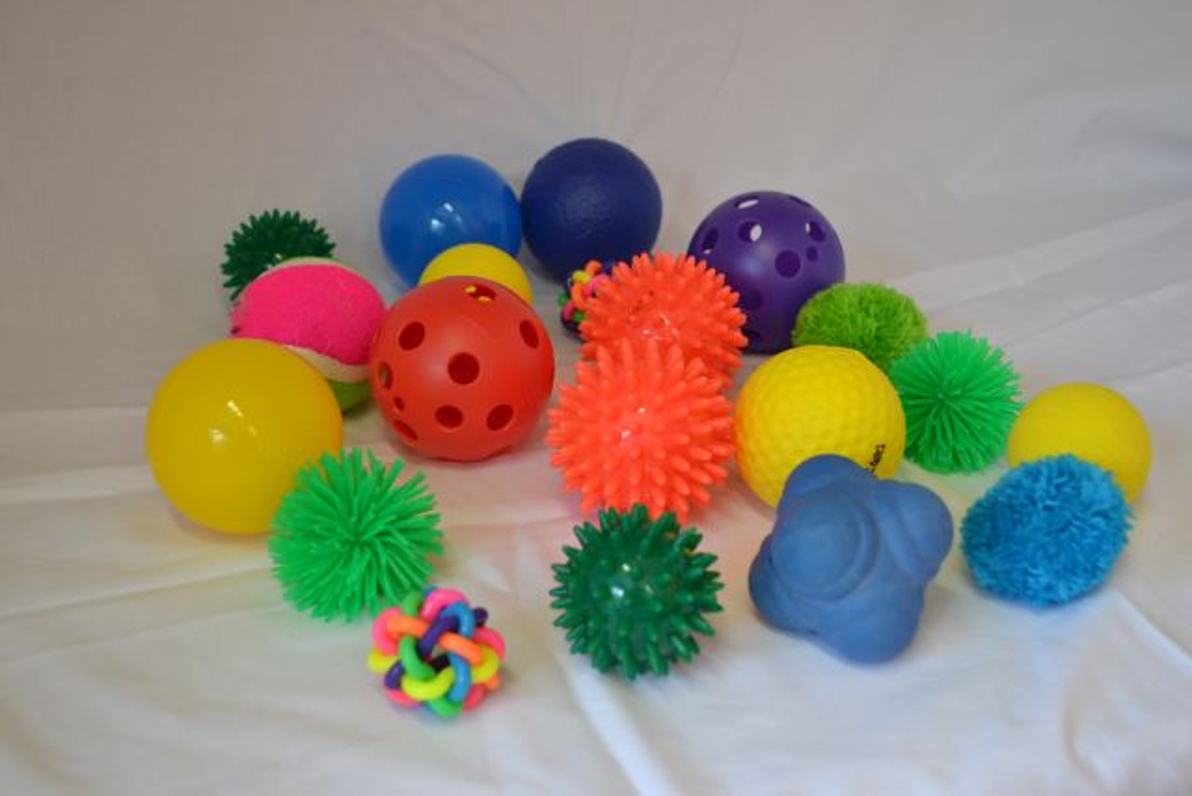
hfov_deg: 41.1
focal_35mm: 48
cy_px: 398
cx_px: 596
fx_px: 1590
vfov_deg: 28.1
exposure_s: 1/40
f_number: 4.8
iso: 400
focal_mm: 32
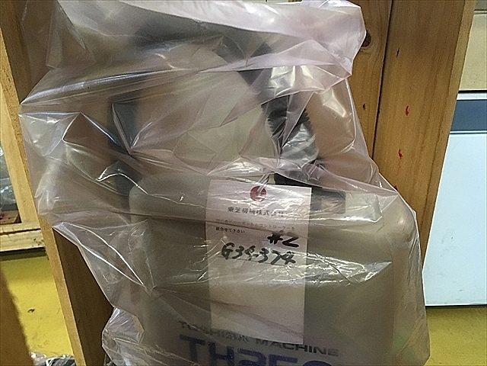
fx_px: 408
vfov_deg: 48.2
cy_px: 183
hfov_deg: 61.7
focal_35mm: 29
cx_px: 244
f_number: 2.2
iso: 160
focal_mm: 4.15
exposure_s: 1/30
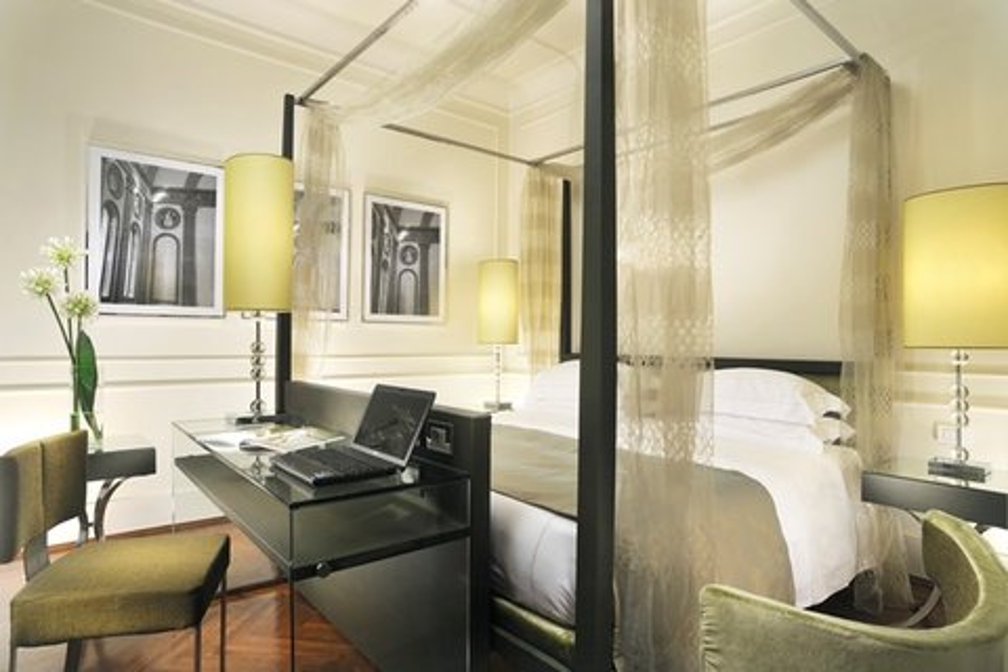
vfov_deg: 61.9
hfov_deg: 84.0
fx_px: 560
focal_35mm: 20
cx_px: 504
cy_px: 336
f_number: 13
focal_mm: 20
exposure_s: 1/125
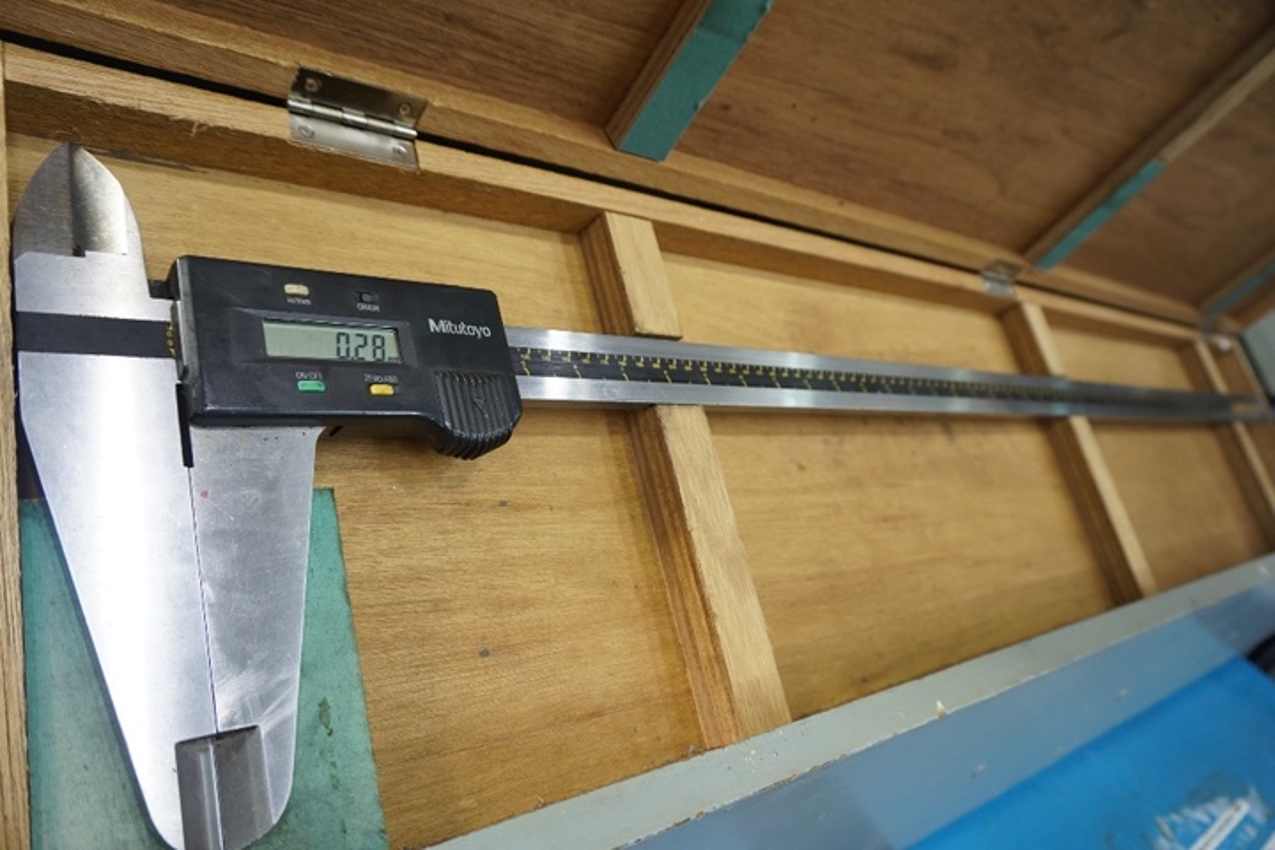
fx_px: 850
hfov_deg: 73.7
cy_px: 425
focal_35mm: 24
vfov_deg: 53.1
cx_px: 638
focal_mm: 16
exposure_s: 1/60
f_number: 4
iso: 400
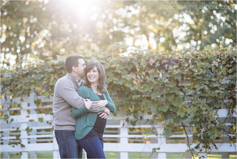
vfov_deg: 16.1
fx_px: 560
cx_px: 118
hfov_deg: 23.9
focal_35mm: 85
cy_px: 80
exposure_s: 1/1600
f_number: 2.2
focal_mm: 85
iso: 560
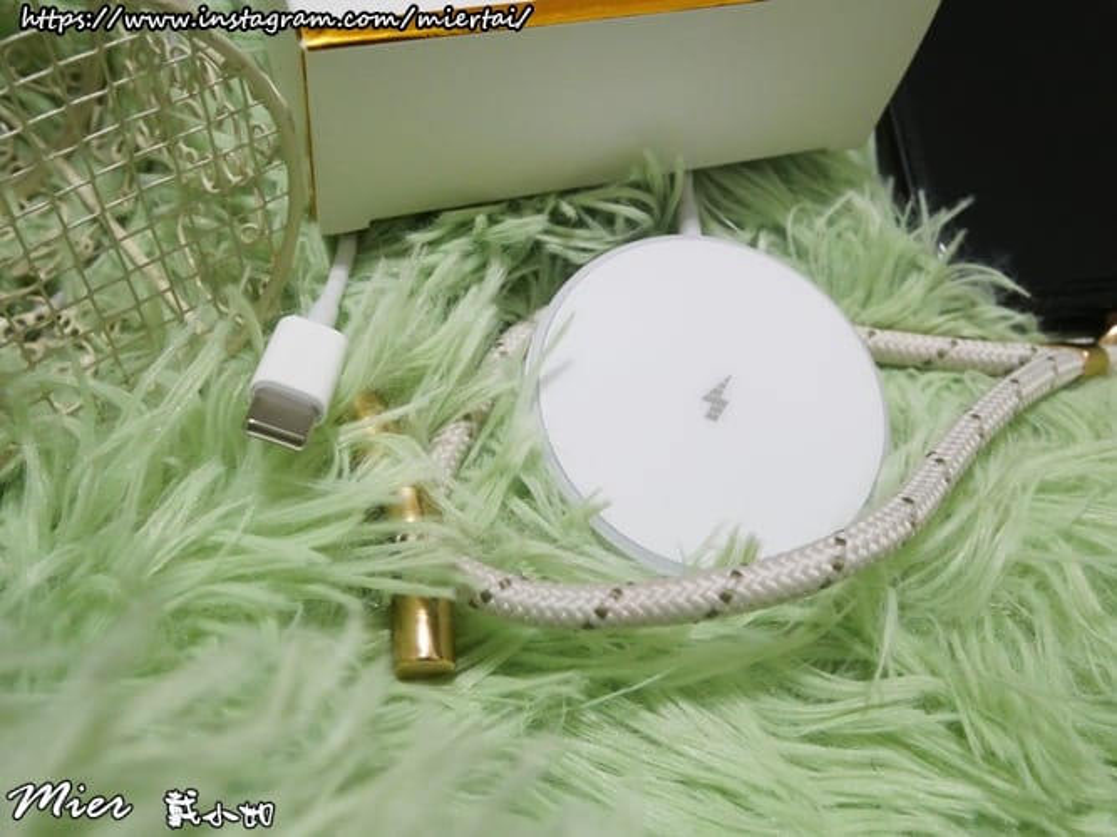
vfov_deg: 44.1
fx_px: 1032
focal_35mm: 32
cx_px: 558
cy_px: 418
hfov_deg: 56.8
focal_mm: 16
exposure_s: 1/60
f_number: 6.3
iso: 3200
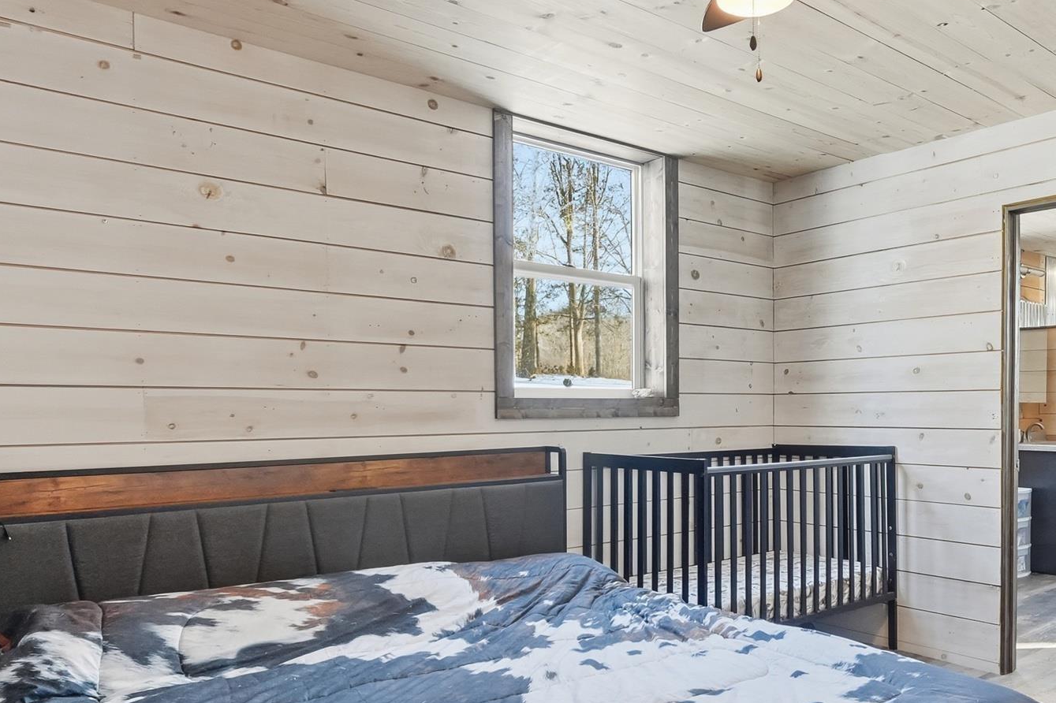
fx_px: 821
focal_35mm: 28
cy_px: 429
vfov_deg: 46.1
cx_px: 641
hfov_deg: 64.8
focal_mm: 10
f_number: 4
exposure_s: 1/1000
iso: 800
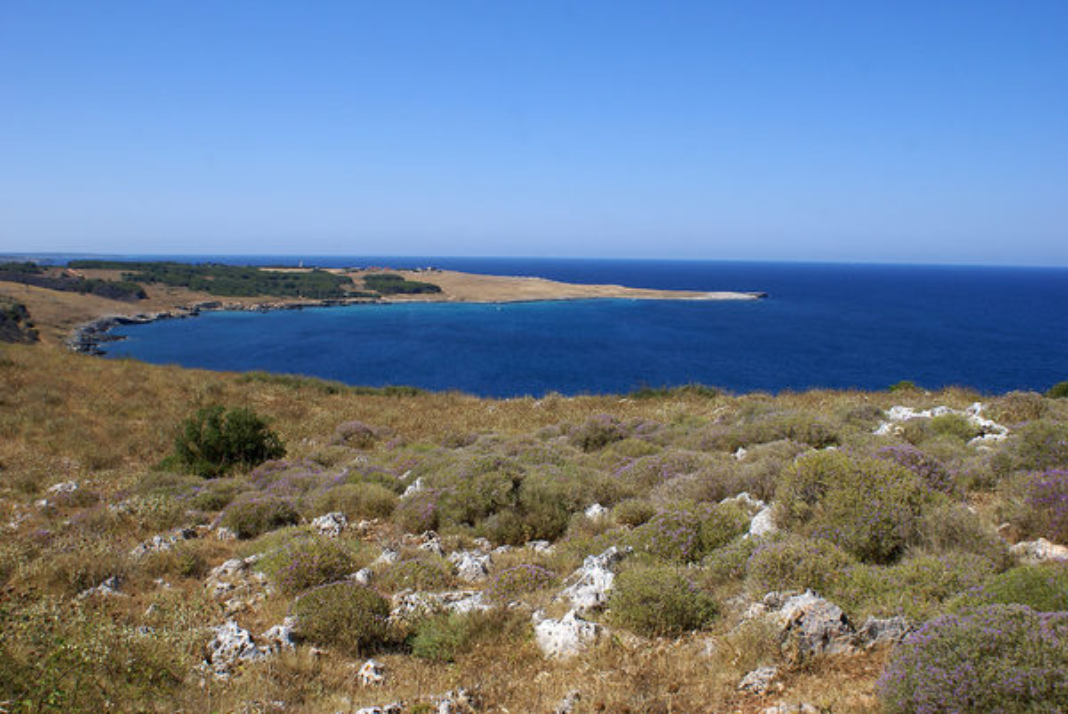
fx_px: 1069
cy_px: 357
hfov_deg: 53.1
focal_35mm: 36
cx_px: 534
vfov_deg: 36.9
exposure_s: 1/320
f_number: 10
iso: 100
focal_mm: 24
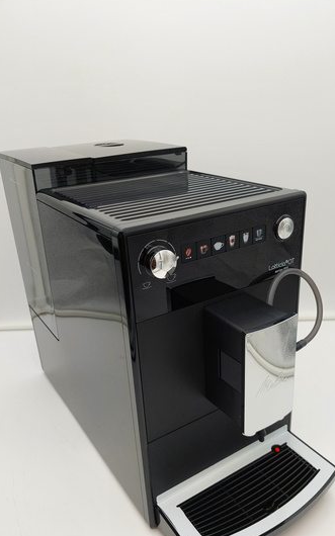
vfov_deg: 62.8
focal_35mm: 30
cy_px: 296
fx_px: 438
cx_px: 185
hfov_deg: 41.8
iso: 40
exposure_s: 1/128
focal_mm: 5.23
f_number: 1.8
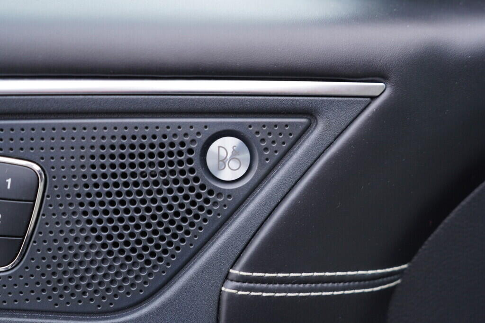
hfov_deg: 53.1
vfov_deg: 36.9
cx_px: 242
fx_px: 485
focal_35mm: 36
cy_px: 162
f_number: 2.8
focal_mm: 24
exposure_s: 1/40
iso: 160
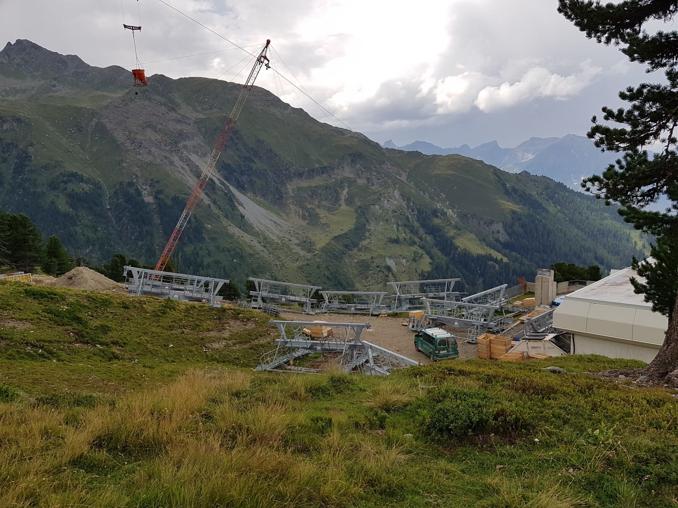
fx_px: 509
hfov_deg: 67.3
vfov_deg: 53.1
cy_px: 254
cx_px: 339
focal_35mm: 26
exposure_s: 1/2104
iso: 50
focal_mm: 4.2
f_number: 1.7
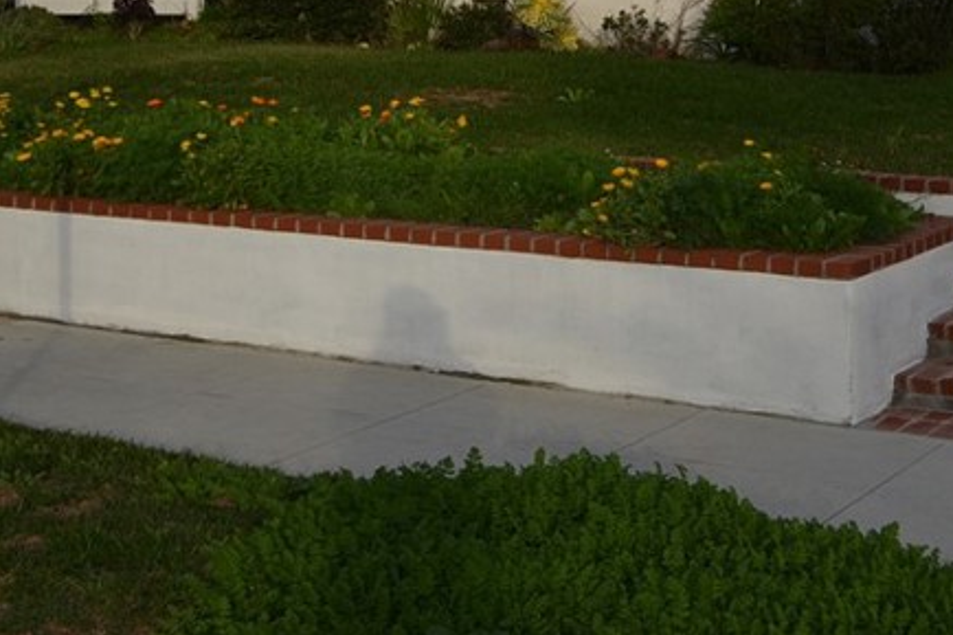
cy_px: -57
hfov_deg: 26.6
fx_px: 1963
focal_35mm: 74
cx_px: 806
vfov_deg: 17.7
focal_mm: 21
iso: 140
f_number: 8
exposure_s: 1/250
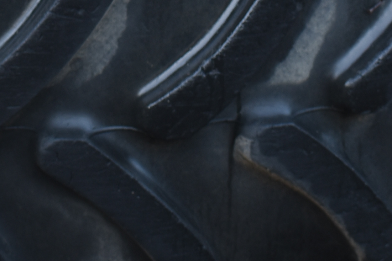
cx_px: 162
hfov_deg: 9.3
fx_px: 2403
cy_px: -313
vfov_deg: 6.0
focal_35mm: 221
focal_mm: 27
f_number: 4
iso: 100
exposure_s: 1/10
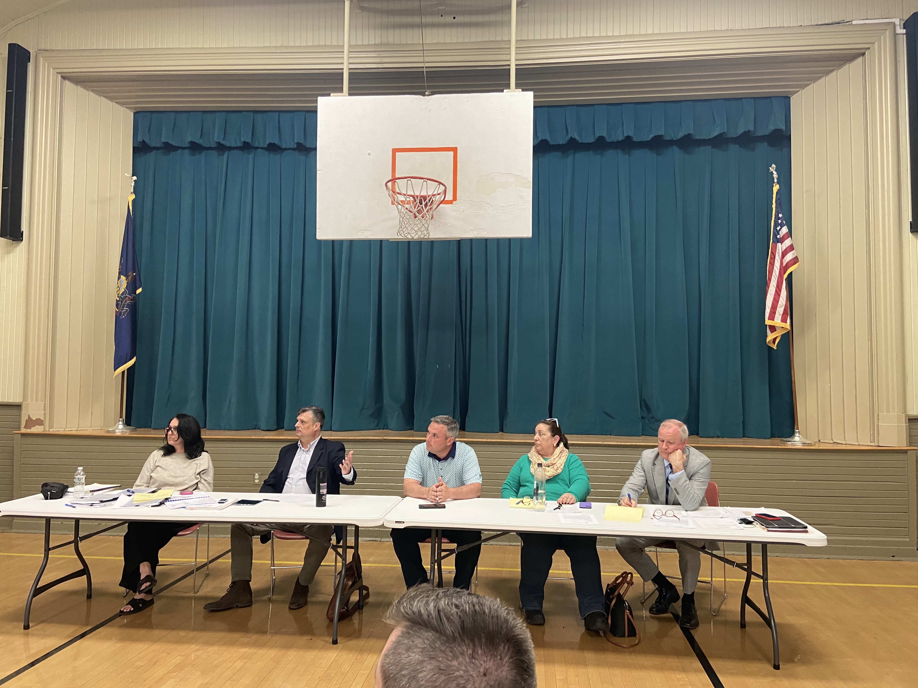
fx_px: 690
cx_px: 459
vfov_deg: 53.1
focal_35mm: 26
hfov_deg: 67.3
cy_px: 344
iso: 200
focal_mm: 4.25
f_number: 1.8
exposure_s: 1/60
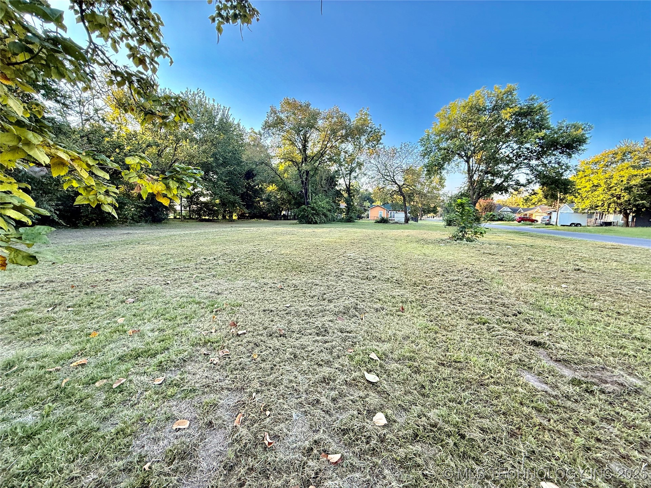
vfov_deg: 85.7
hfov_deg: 102.1
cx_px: 326
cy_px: 244
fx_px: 263
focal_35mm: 14
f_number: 2.2
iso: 64
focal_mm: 2.22
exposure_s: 1/145
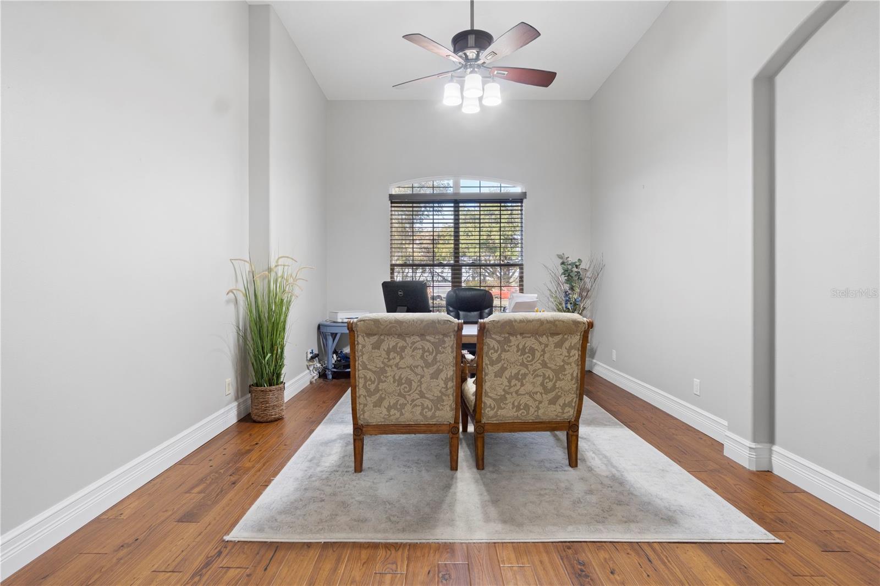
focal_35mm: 16
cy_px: 293
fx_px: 403
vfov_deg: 72.0
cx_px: 440
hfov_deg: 95.0
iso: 100
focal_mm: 11
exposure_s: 4
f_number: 8
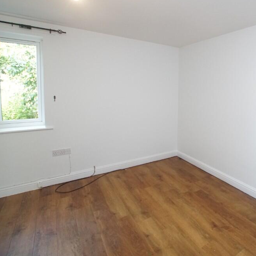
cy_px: 123
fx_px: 167
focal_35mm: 20
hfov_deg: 71.0
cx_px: 184
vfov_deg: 74.8
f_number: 3.5
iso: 1600
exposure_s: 1/160
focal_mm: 10
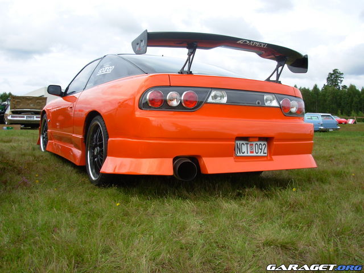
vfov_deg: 37.7
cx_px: 182
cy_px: 136
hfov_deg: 49.0
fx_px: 400
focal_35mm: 38
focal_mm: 6.3
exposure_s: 1/592
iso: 50
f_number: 2.9
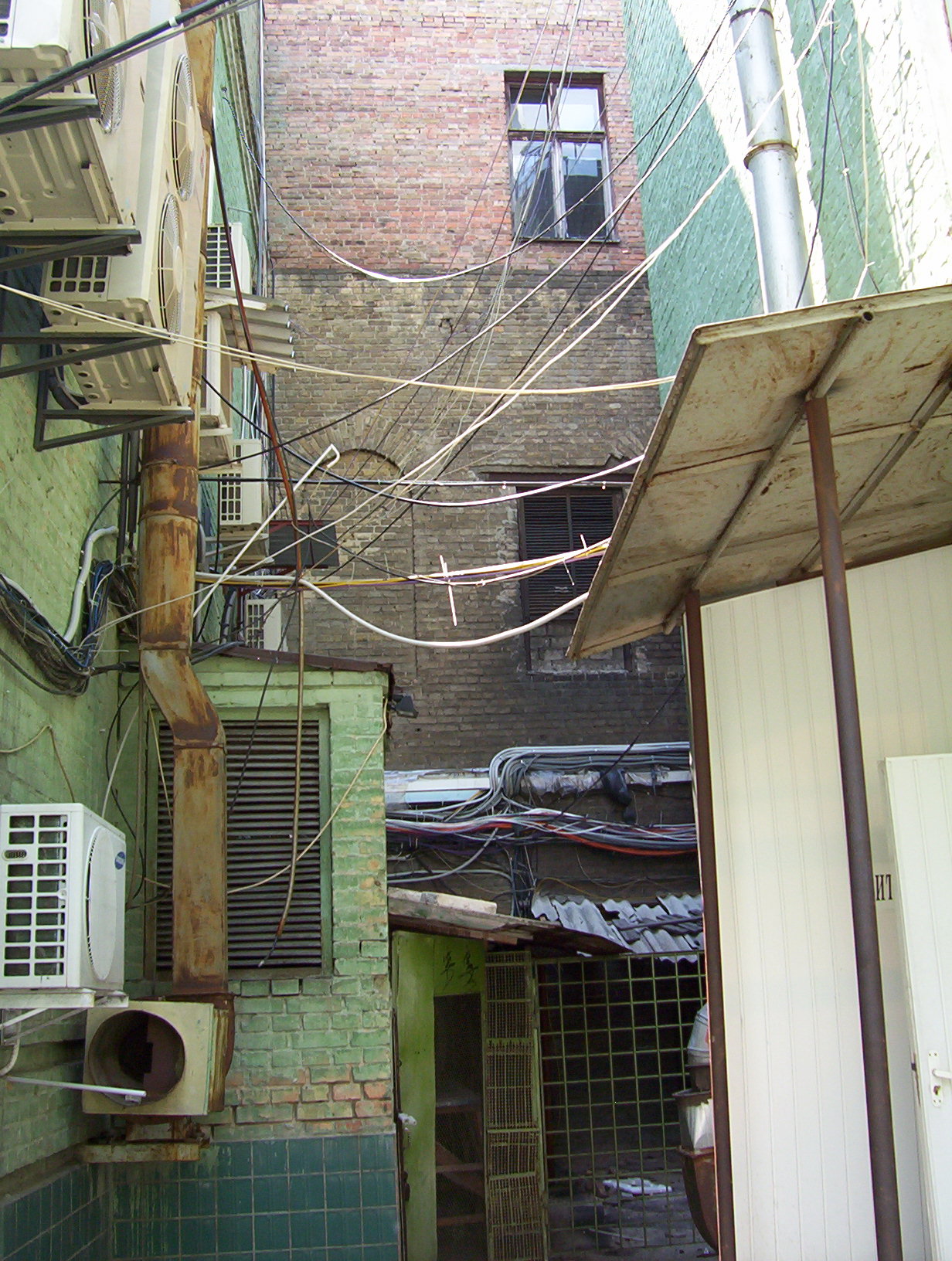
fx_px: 1570
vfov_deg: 43.8
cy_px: 630
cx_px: 476
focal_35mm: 43
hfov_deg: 33.7
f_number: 2.73
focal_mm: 5.77
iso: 100
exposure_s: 1/200
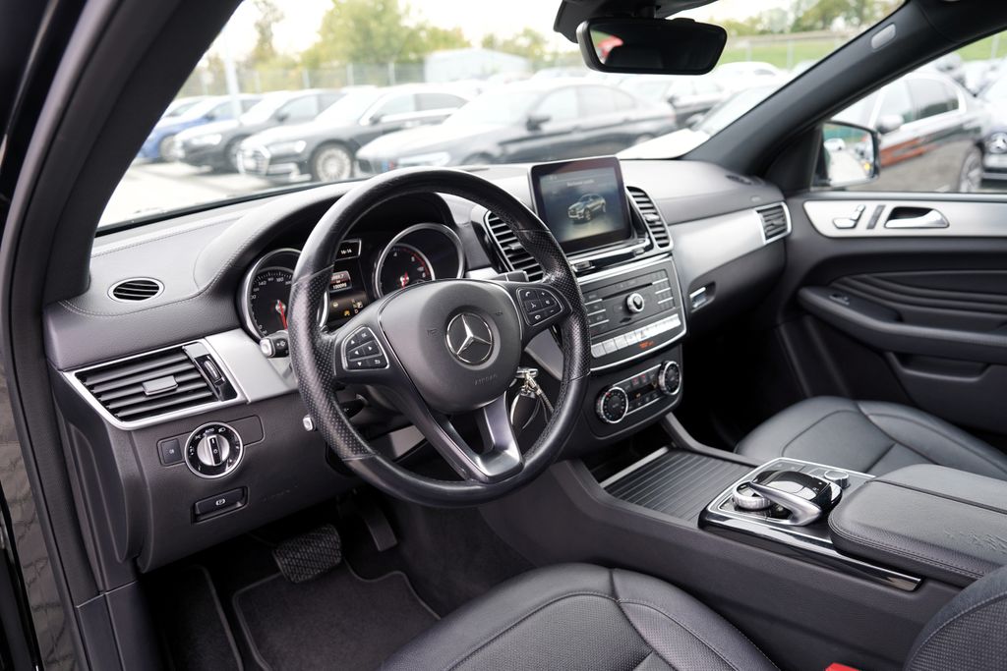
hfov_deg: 73.7
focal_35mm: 24
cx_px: 504
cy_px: 336
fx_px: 671
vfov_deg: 53.1
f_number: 3.2
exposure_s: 1/40
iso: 100
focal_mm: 24
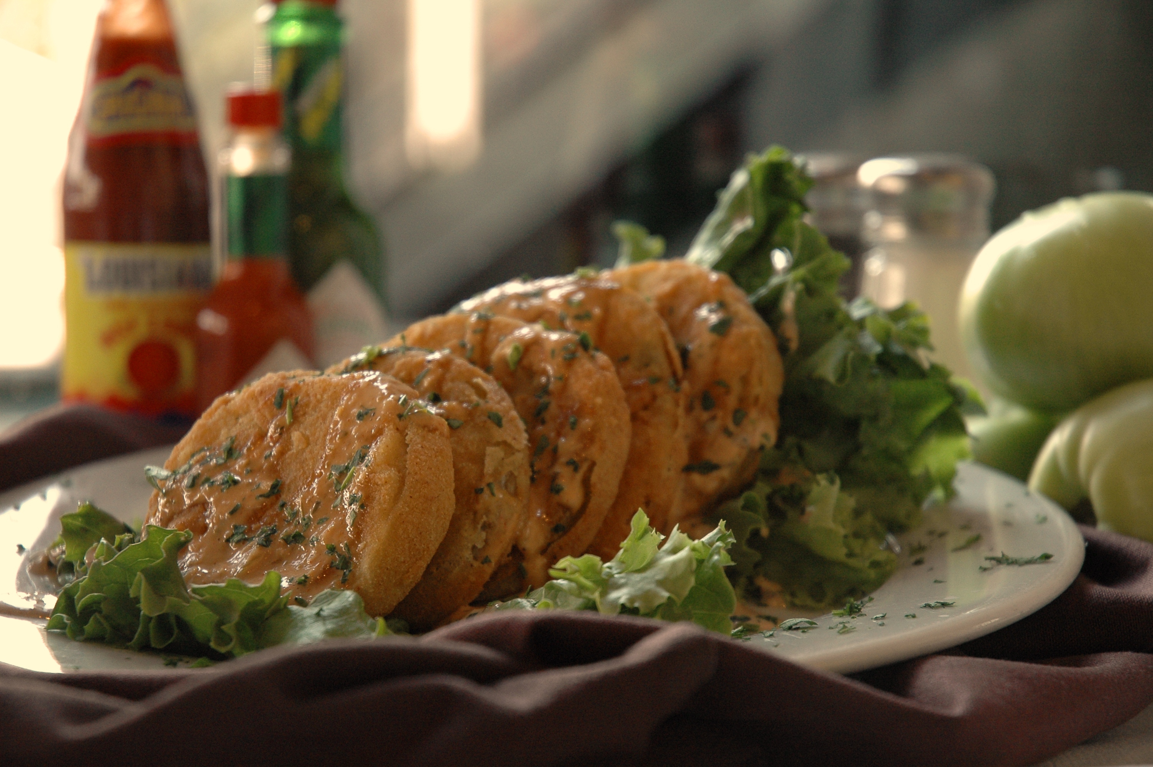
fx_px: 3360
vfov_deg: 13.0
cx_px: 576
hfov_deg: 19.5
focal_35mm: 105
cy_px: 384
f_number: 4.5
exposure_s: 1/125
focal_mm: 70
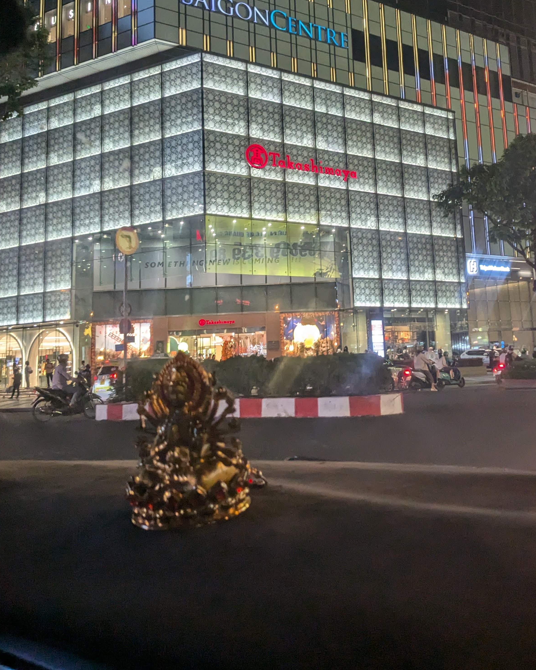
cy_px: 231
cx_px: 312
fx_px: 714
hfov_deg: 41.0
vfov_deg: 49.5
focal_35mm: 36
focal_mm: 4.38
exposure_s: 1/99.9
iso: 375
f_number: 1.73
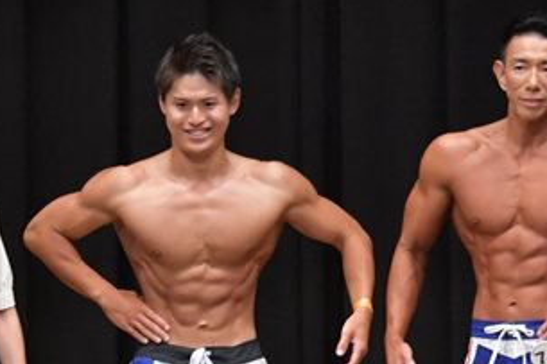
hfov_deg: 4.0
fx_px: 7790
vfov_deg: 2.7
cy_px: 369
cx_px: 238
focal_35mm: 513
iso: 6400
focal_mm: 135
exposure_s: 1/400
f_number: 5.6
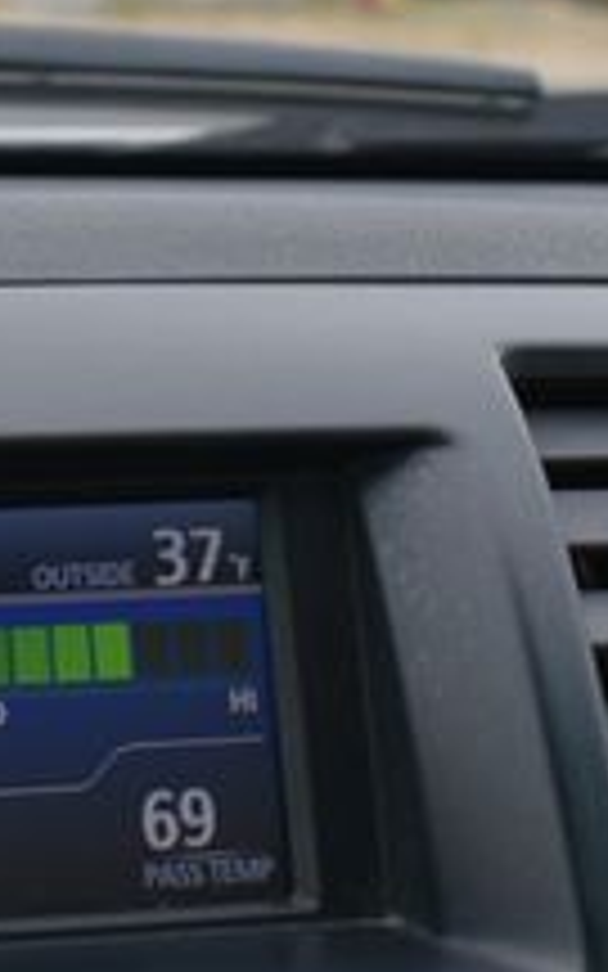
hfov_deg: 11.1
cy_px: 254
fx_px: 3128
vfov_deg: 17.6
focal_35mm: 118
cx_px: 117
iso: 320
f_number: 5.6
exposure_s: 1/250
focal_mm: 26
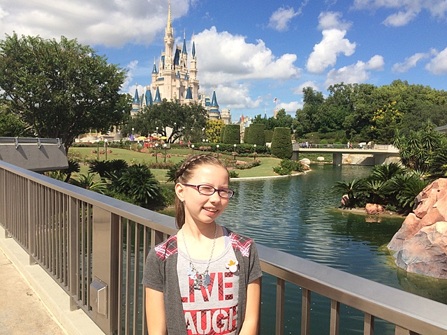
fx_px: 374
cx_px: 224
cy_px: 168
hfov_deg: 61.7
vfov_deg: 48.2
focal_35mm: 29
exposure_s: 1/2933
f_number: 2.2
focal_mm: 4.15
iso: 40
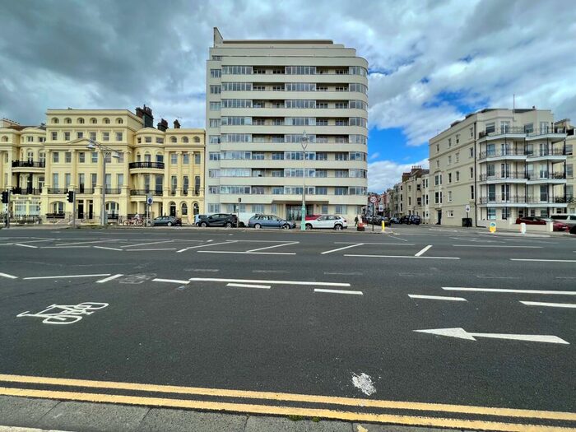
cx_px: 288
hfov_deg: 106.2
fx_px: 216
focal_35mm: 13
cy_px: 216
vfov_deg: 89.9
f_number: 1.8
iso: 32
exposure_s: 1/1376
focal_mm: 1.57
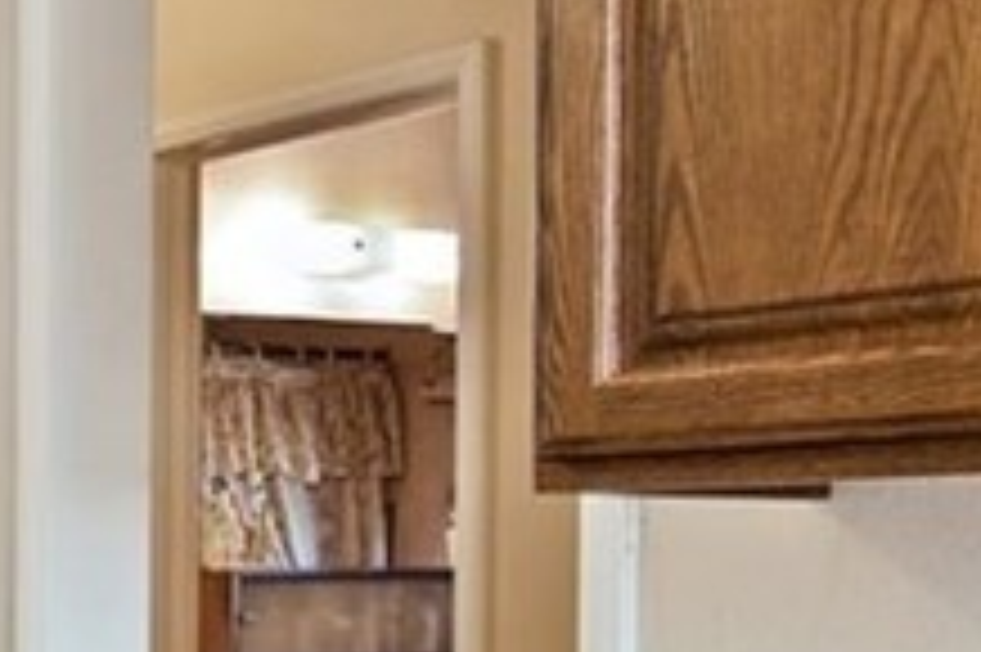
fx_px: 2178
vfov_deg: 16.8
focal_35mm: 80
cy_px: 573
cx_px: -765
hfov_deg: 19.4
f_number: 5
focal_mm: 17
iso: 320
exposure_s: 1/13
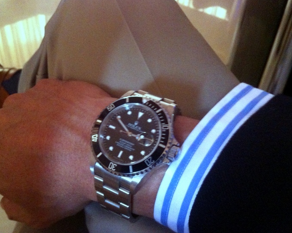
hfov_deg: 45.6
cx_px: 124
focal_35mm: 40
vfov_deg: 37.3
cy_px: 112
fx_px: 346
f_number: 2.8
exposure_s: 1/15
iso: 800
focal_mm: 3.85
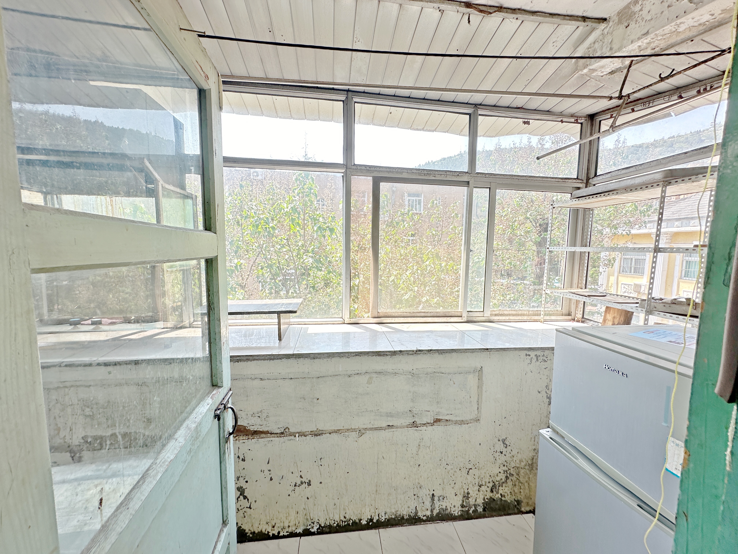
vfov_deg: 85.7
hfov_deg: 102.1
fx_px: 298
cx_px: 369
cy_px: 277
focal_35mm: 14
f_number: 2.2
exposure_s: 1/124
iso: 40
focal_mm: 2.22
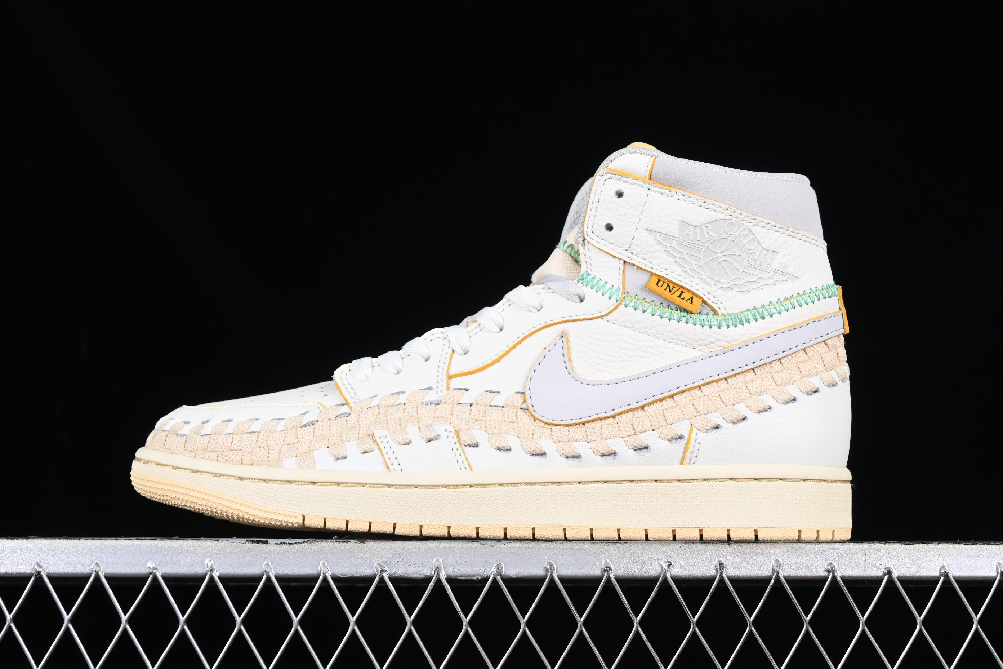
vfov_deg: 18.2
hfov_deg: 27.0
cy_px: 334
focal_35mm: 75
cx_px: 502
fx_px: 2089
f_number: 8
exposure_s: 1/80
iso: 160
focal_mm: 50
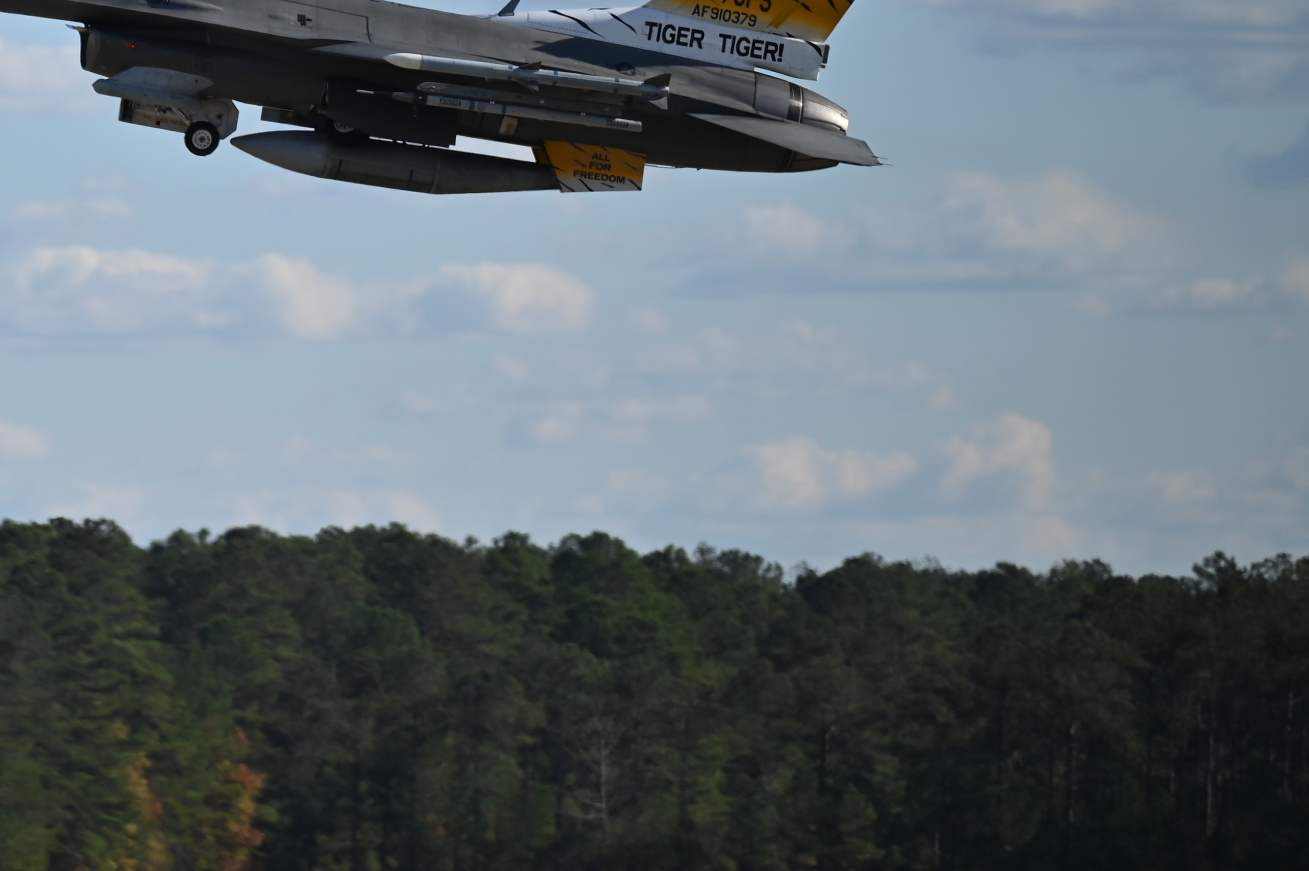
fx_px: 16751
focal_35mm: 461
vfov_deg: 3.0
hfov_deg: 4.5
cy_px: -28
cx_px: 12
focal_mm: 200
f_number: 2.8
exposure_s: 1/4000
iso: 100
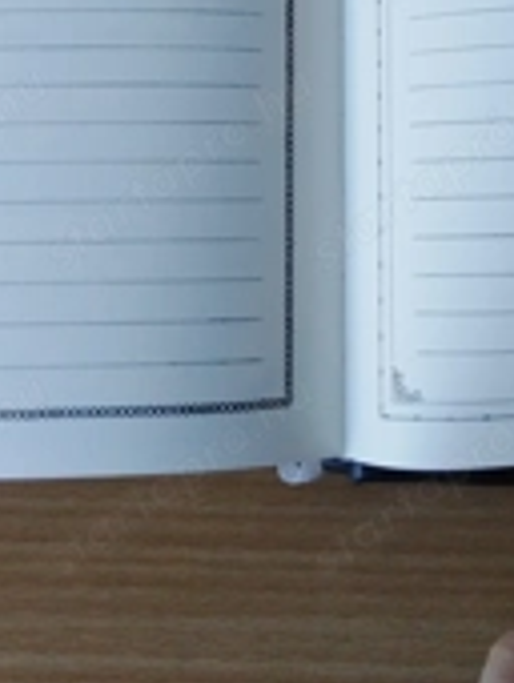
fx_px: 1205
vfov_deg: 28.6
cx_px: 337
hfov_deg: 24.0
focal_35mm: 61
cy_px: -72
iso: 126
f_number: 2.2
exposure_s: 1/50
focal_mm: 3.46
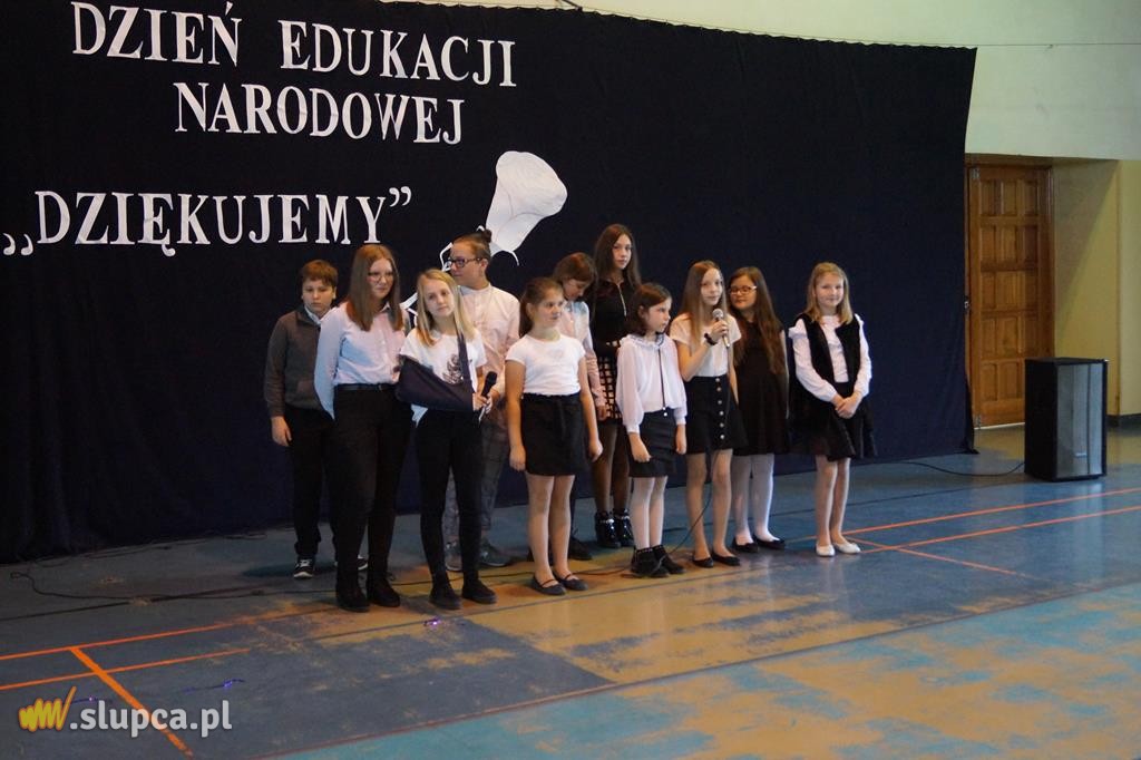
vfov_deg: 29.8
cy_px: 380
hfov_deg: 43.6
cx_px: 570
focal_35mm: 45
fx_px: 1426
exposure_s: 1/125
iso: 3200
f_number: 4.5
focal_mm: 30
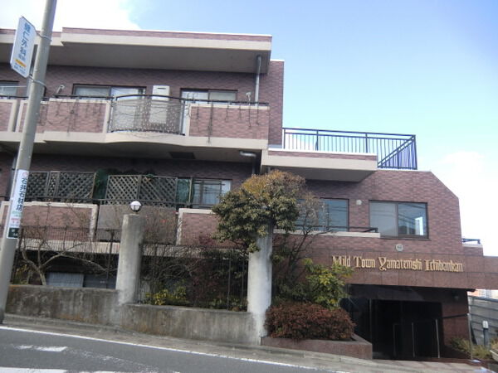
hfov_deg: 71.6
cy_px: 186
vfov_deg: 56.8
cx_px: 249
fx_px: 345
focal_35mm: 24
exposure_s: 1/160
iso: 64
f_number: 3.2
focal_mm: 4.3
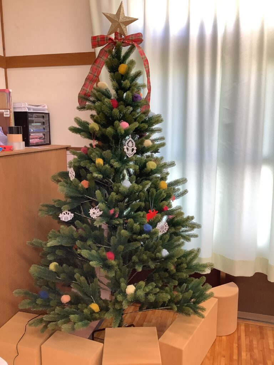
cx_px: 137
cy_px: 182
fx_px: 327
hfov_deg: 45.4
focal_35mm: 31
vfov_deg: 58.4
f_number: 2.4
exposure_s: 1/60
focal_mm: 3.3
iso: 80
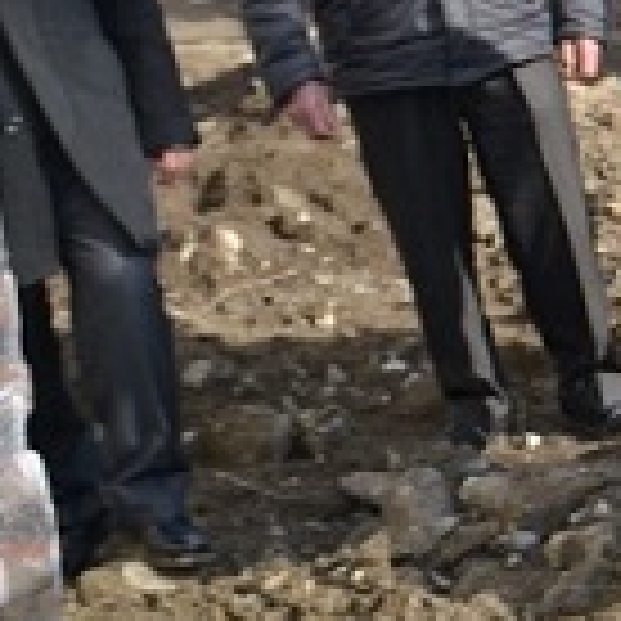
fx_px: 2679
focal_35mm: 132
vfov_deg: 13.1
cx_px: 1170
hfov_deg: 12.0
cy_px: 25
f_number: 5.6
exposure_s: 1/200
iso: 100
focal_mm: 22
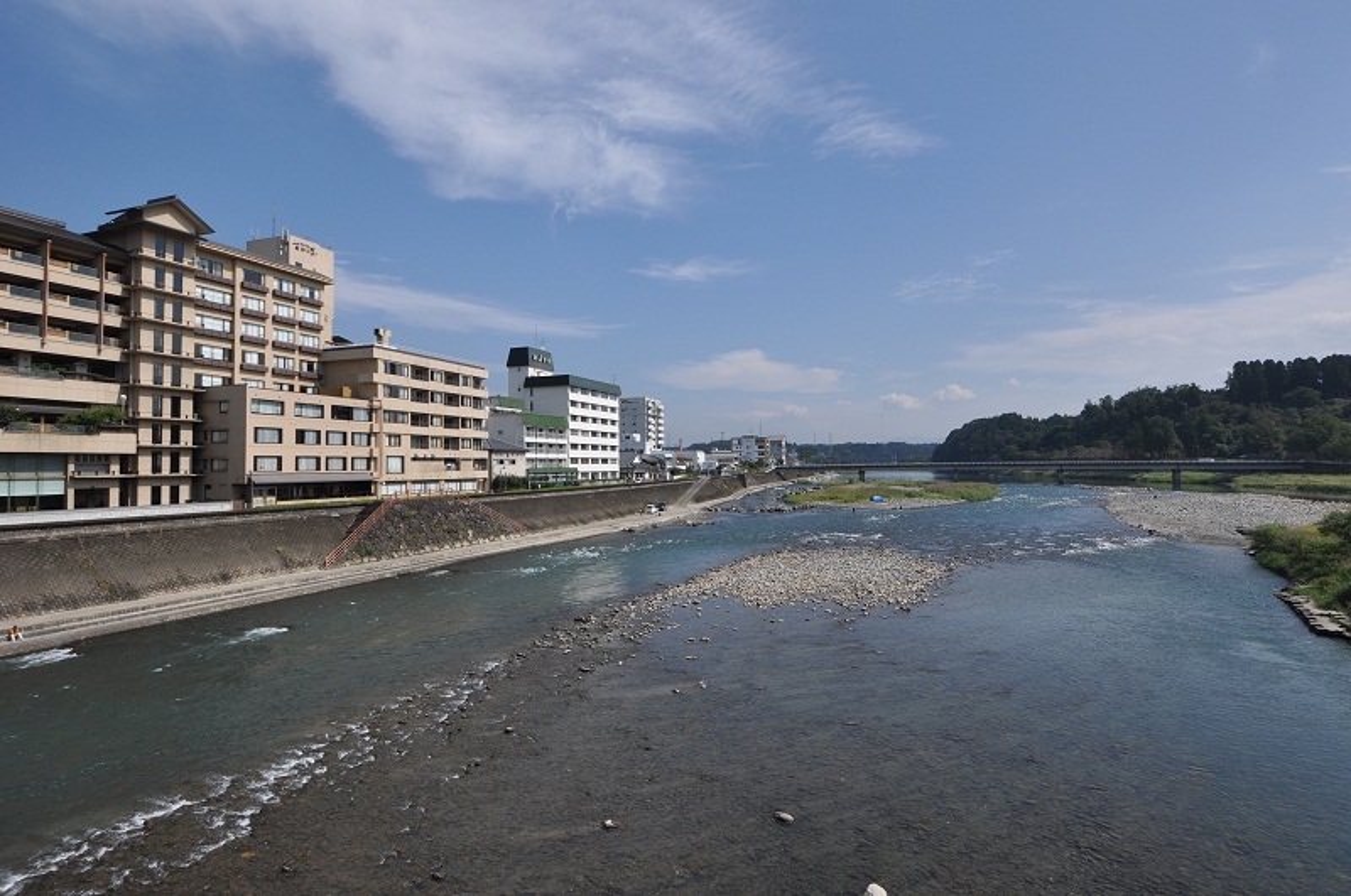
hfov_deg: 85.5
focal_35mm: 20
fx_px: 731
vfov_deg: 63.1
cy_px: 448
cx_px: 676
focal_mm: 13
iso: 200
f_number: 9
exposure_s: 1/800
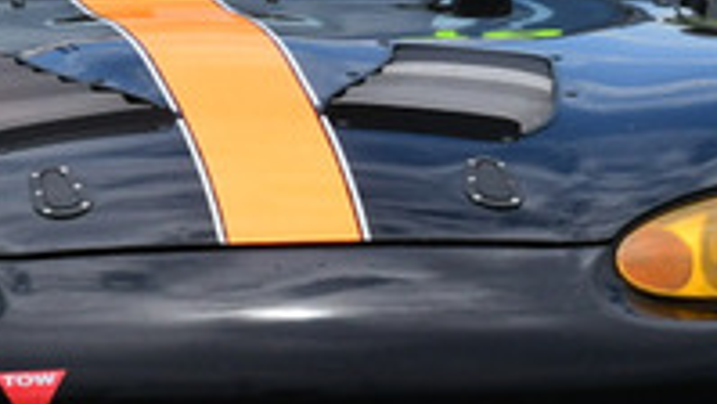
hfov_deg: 1.1
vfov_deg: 0.6
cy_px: -47
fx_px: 38409
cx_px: 288
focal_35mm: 2020
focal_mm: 320
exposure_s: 1/640
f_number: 11
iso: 500
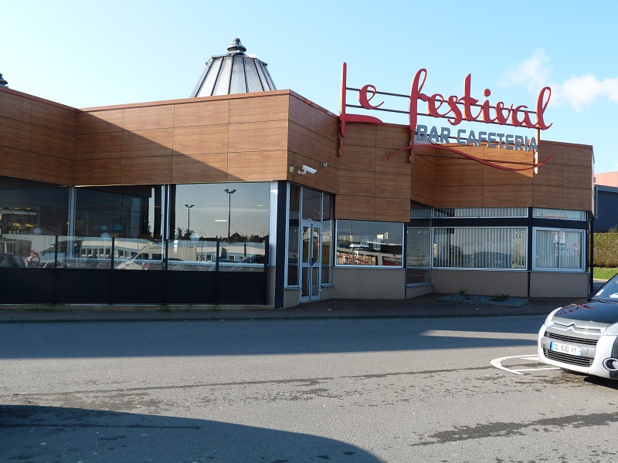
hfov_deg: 49.0
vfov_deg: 37.7
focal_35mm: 38
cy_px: 232
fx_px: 678
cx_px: 309
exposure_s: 1/200
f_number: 4
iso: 80
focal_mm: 6.8
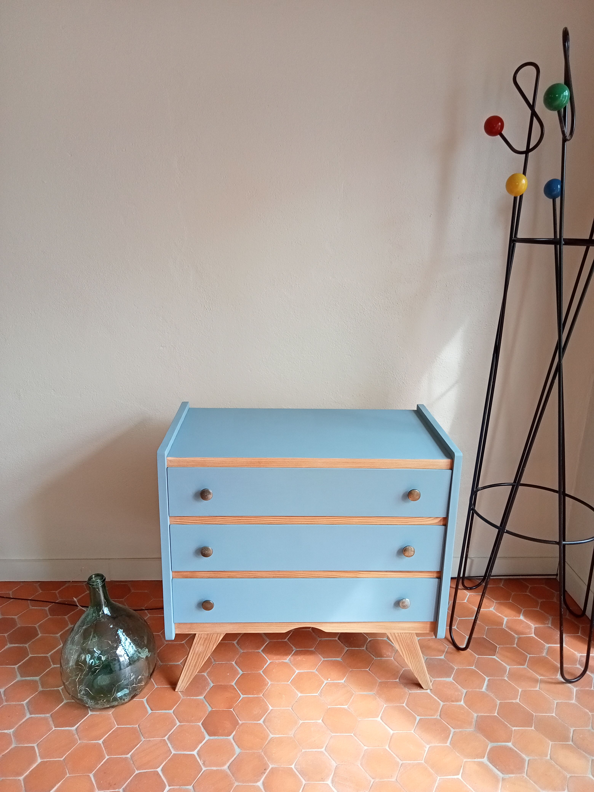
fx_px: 641
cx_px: 297
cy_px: 396
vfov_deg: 63.4
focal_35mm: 28
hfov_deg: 49.7
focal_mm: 3.46
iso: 125
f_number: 2.2
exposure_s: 1/33.3
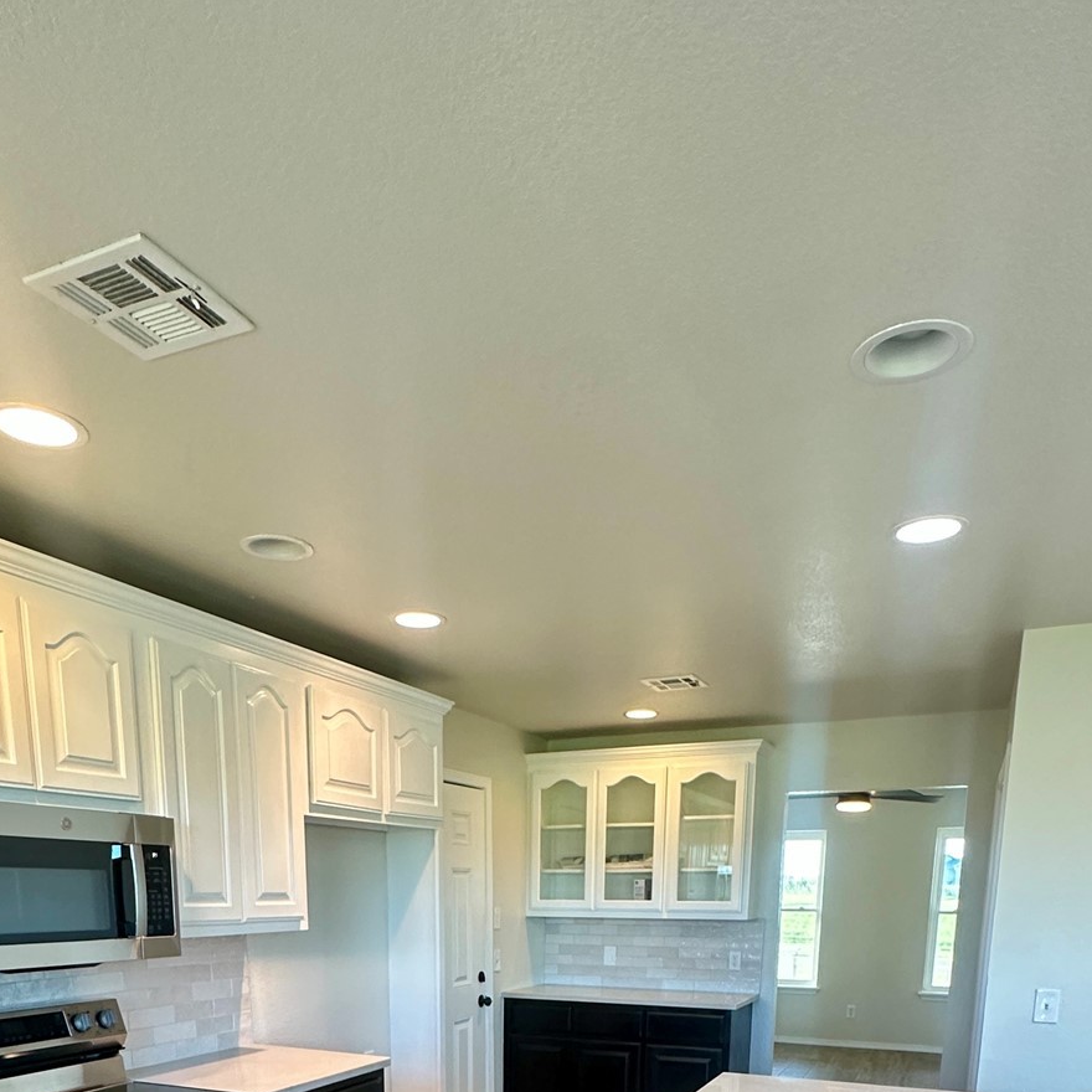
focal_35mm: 27
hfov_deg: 59.0
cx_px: 516
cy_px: 1088
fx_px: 964
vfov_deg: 48.7
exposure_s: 1/120
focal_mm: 2.22
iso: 250
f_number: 2.2
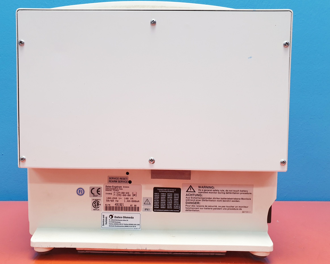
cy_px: 133
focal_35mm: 28
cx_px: 152
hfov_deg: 62.1
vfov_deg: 51.5
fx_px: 273
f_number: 2.4
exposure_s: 1/50
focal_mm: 4.3
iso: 250
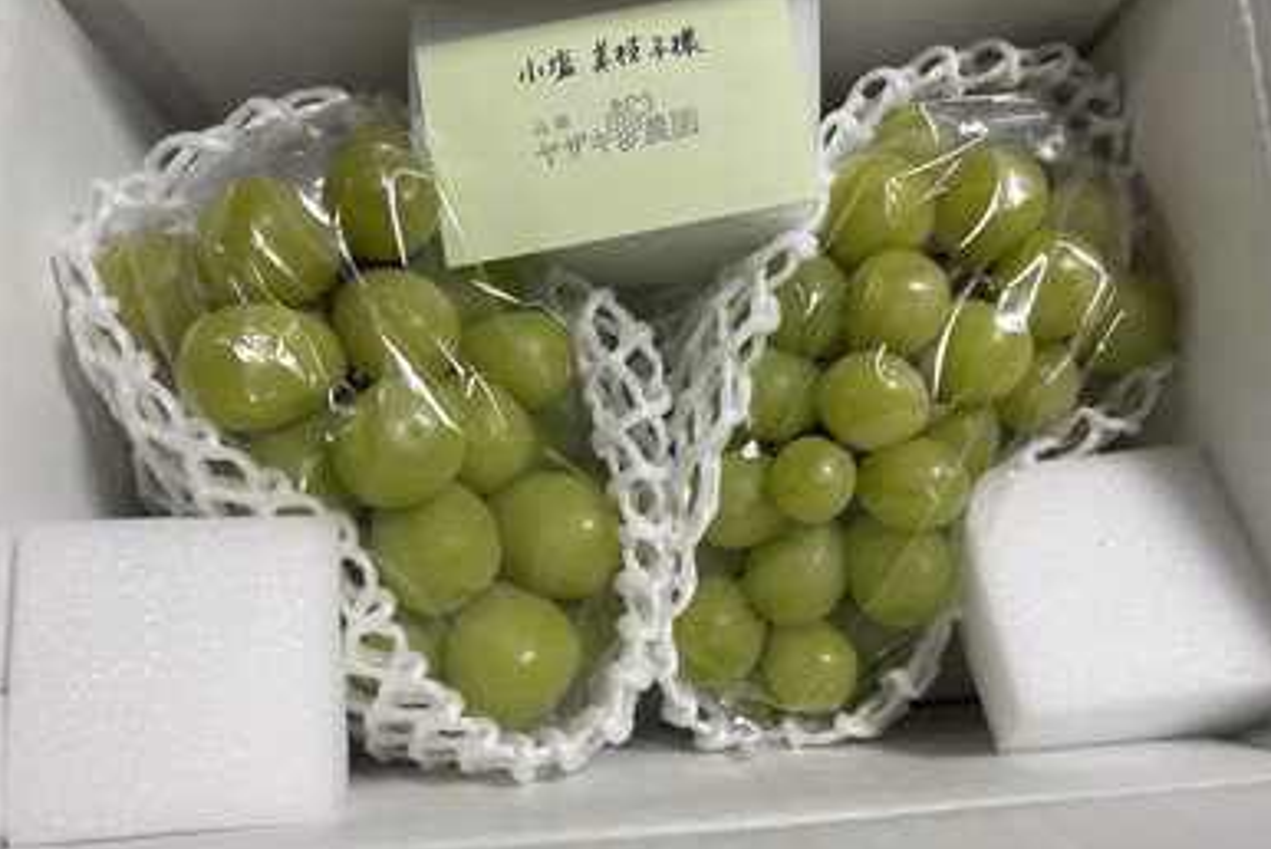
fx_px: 989
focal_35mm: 28
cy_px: 408
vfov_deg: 46.5
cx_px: 645
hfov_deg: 65.4
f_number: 1.5
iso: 64
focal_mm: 5.7
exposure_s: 1/100
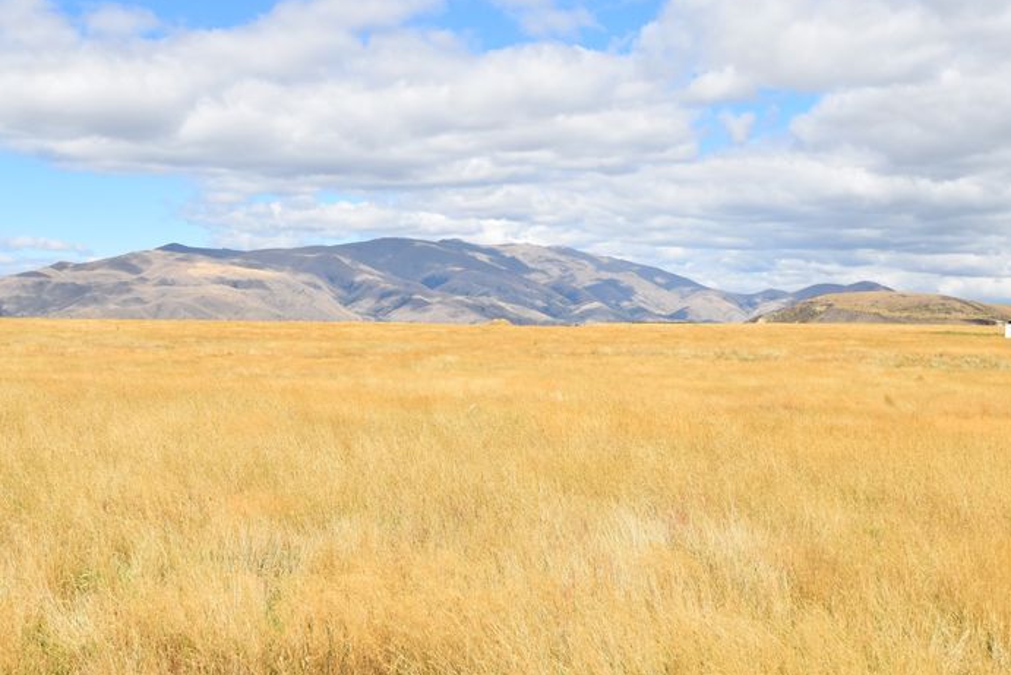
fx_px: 1123
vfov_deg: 33.4
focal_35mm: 40
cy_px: 354
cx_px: 492
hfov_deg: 48.4
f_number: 10
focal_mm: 24
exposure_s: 1/400
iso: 200
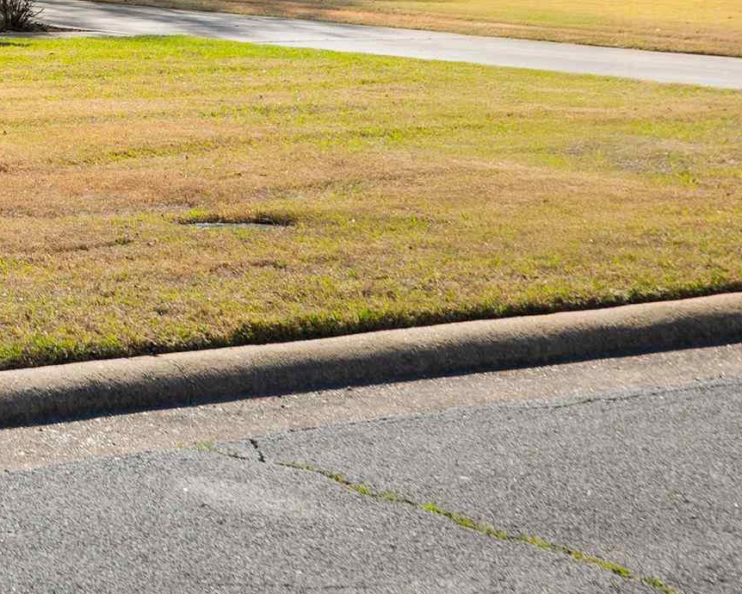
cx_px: -547
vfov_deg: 14.0
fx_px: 2350
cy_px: -90
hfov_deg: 15.6
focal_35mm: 107
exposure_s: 1/250
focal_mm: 32
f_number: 6.3
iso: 100
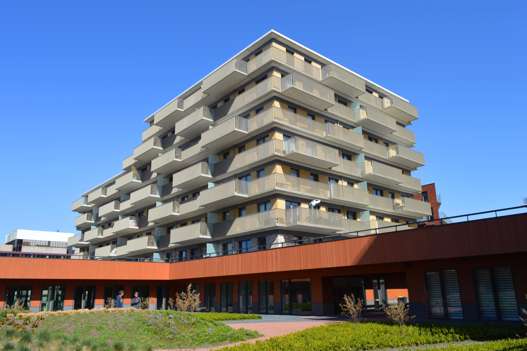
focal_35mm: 27
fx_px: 395
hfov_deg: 67.4
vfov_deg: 47.8
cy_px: 176
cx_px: 264
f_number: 8
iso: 100
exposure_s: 1/250
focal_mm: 18
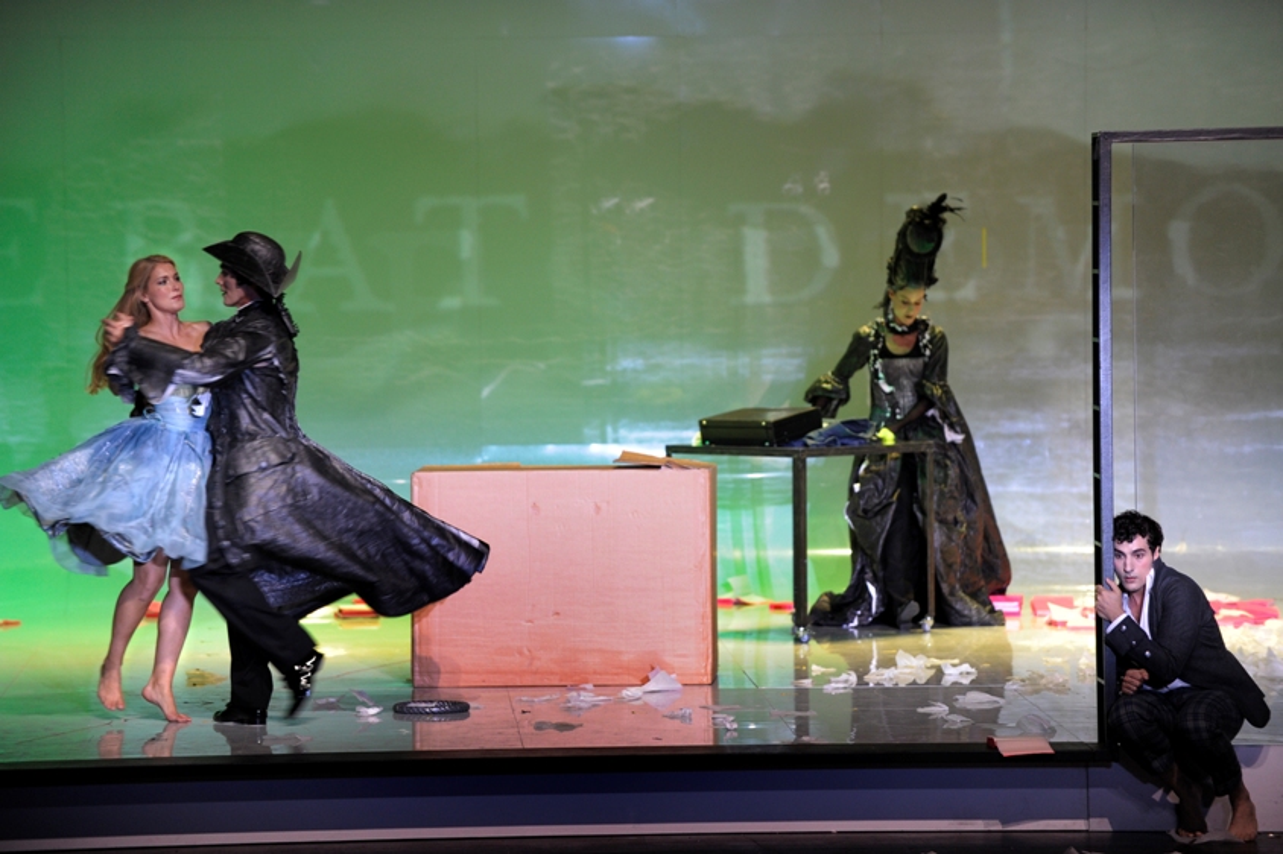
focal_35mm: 170
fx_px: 6056
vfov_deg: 8.1
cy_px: 427
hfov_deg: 12.1
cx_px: 642
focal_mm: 170
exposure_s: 1/80
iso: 1250
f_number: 2.8
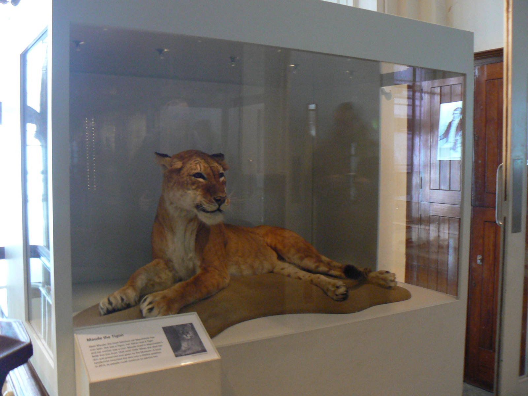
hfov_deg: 51.4
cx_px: 264
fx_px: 549
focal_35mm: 36
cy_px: 198
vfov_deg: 39.7
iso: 200
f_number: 2.8
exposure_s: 1/4
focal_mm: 6
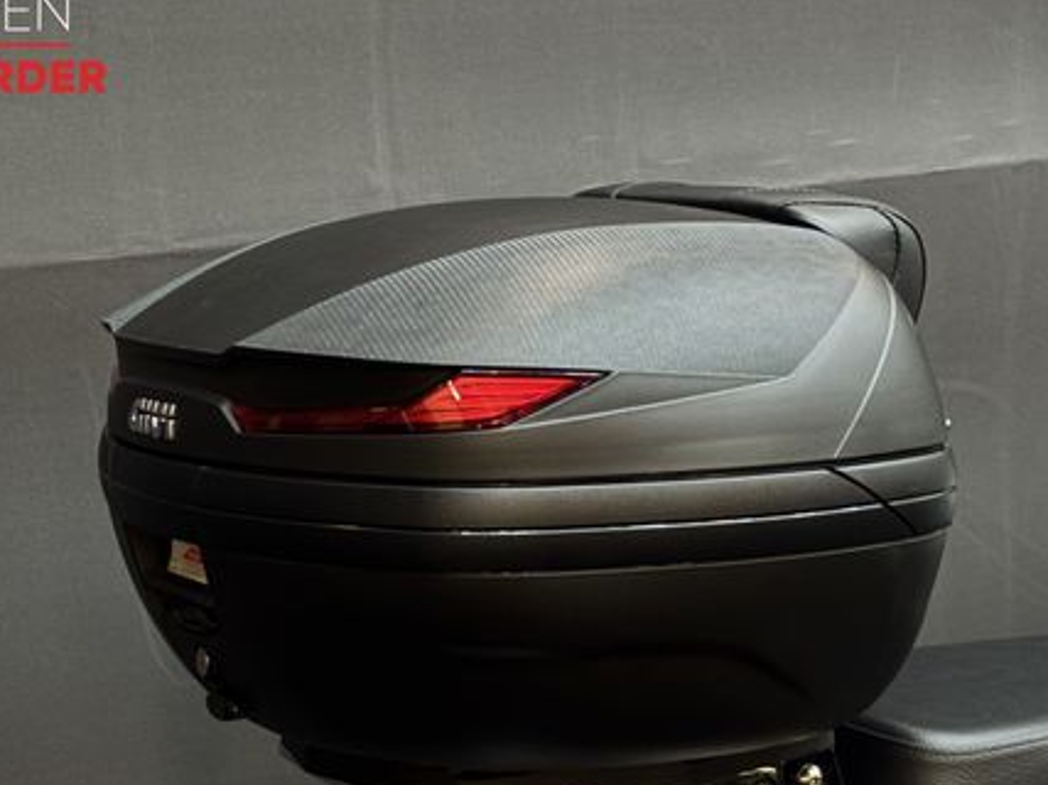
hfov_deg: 27.0
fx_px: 2179
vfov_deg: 20.4
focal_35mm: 72
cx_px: 520
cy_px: 486
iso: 160
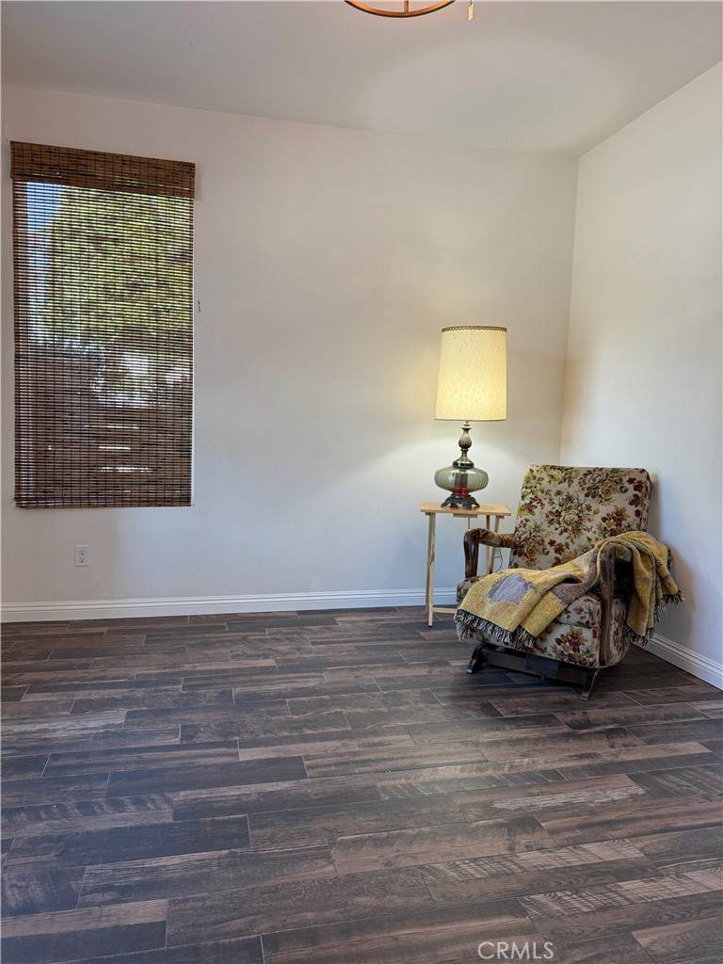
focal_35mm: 24
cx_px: 362
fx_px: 668
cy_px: 482
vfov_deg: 71.6
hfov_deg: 56.8
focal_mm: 6.76
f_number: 1.78
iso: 125
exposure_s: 1/120
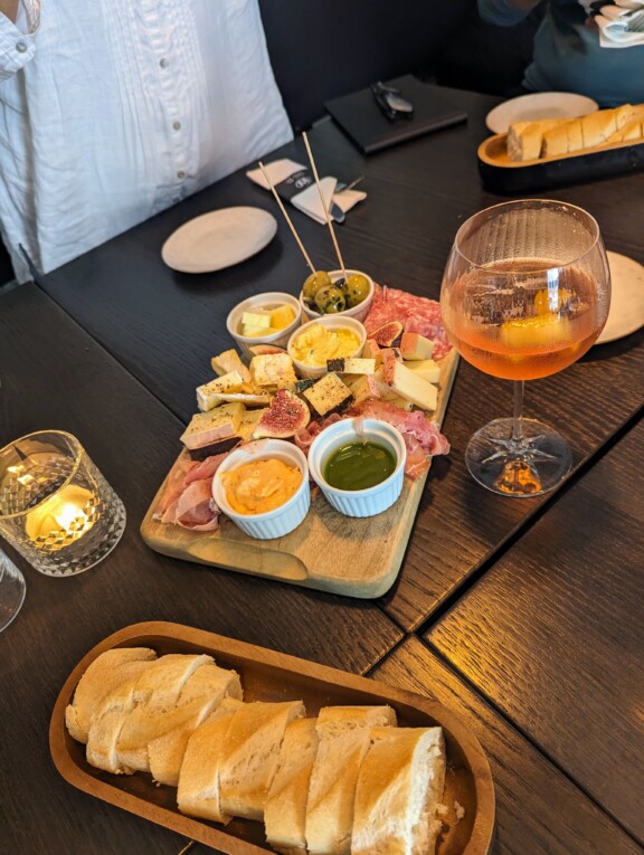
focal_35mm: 24
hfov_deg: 56.9
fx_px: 594
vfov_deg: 71.5
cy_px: 428
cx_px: 322
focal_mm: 6.81
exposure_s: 1/100
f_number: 1.85
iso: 491
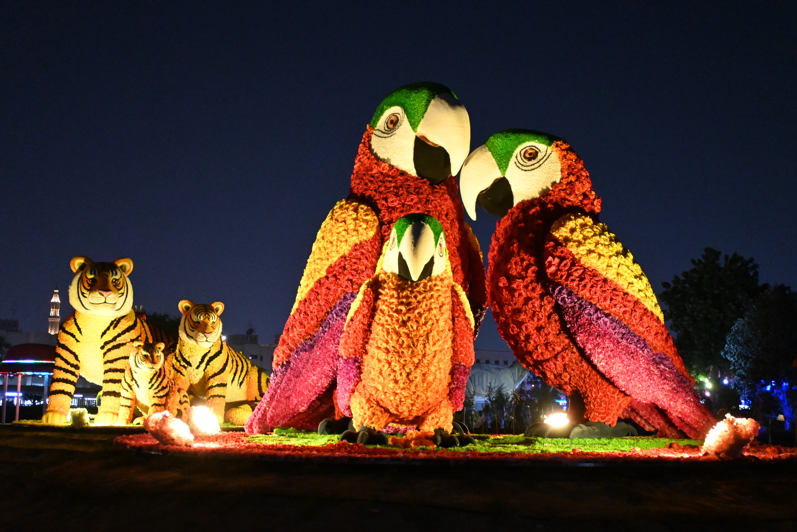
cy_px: 266
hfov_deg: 46.4
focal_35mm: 42
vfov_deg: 31.9
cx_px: 398
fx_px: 930
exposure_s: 1/60
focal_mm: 28
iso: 5600
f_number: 4.5
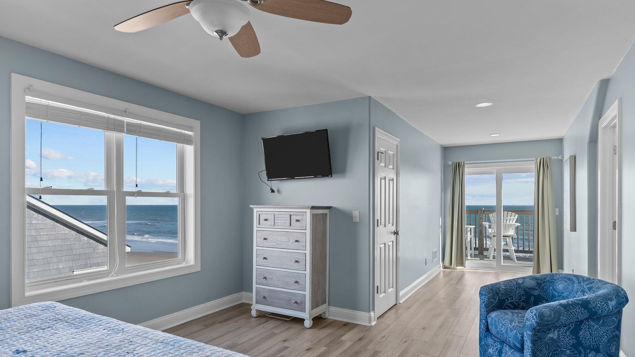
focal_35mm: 21
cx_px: 317
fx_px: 354
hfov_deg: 83.8
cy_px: 205
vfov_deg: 53.4
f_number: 6.3
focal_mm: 20
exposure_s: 1/13
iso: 125
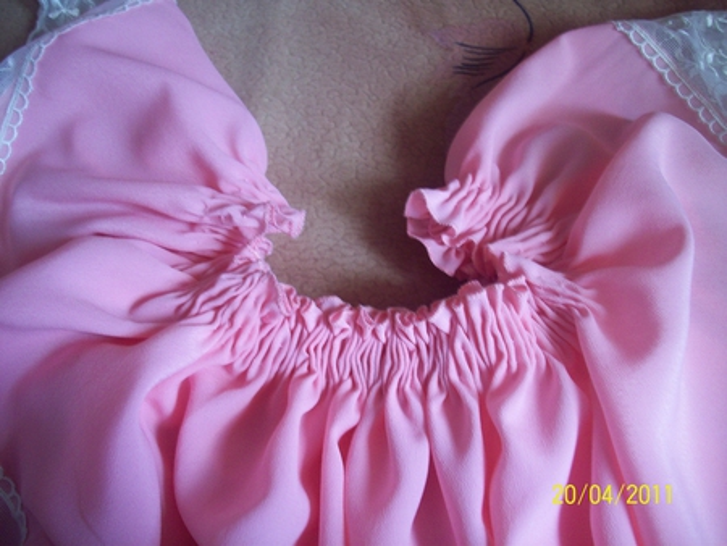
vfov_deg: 38.7
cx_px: 364
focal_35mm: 37
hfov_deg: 50.1
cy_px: 273
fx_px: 777
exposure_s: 1/13.2
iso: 80
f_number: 2.8
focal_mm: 6.2
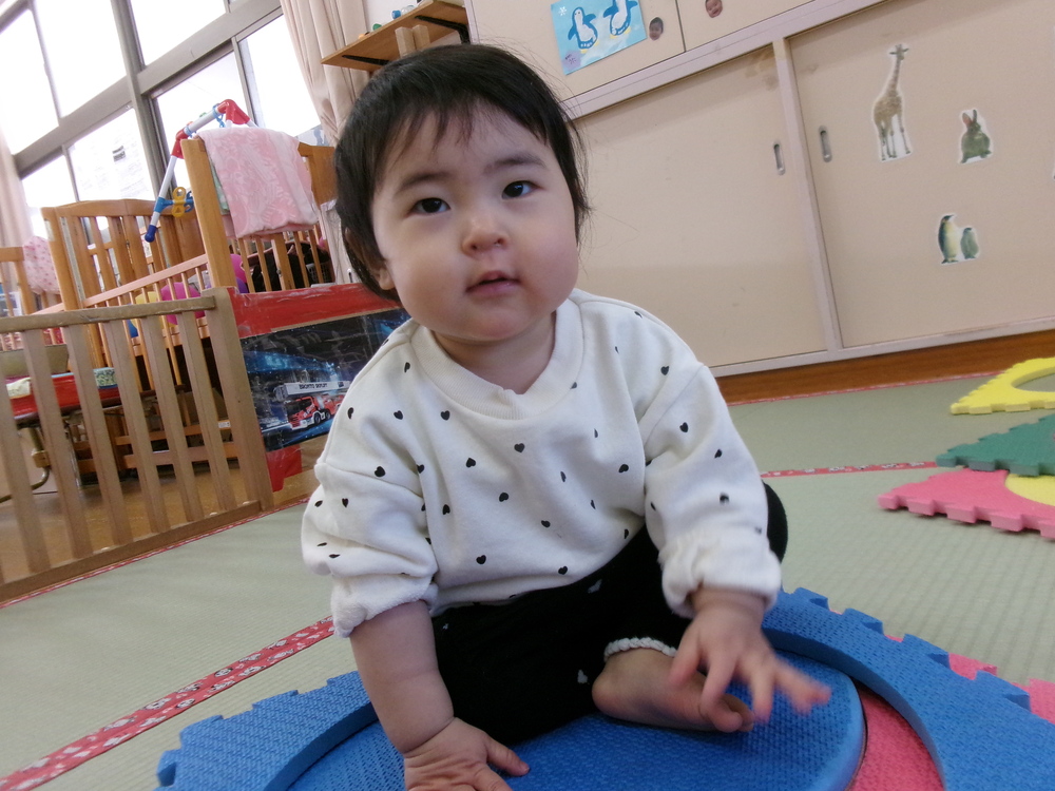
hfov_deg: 63.4
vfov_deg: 49.7
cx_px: 528
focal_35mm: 28
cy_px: 396
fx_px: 853
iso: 453
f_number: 3.9
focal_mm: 5.1
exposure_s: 1/125
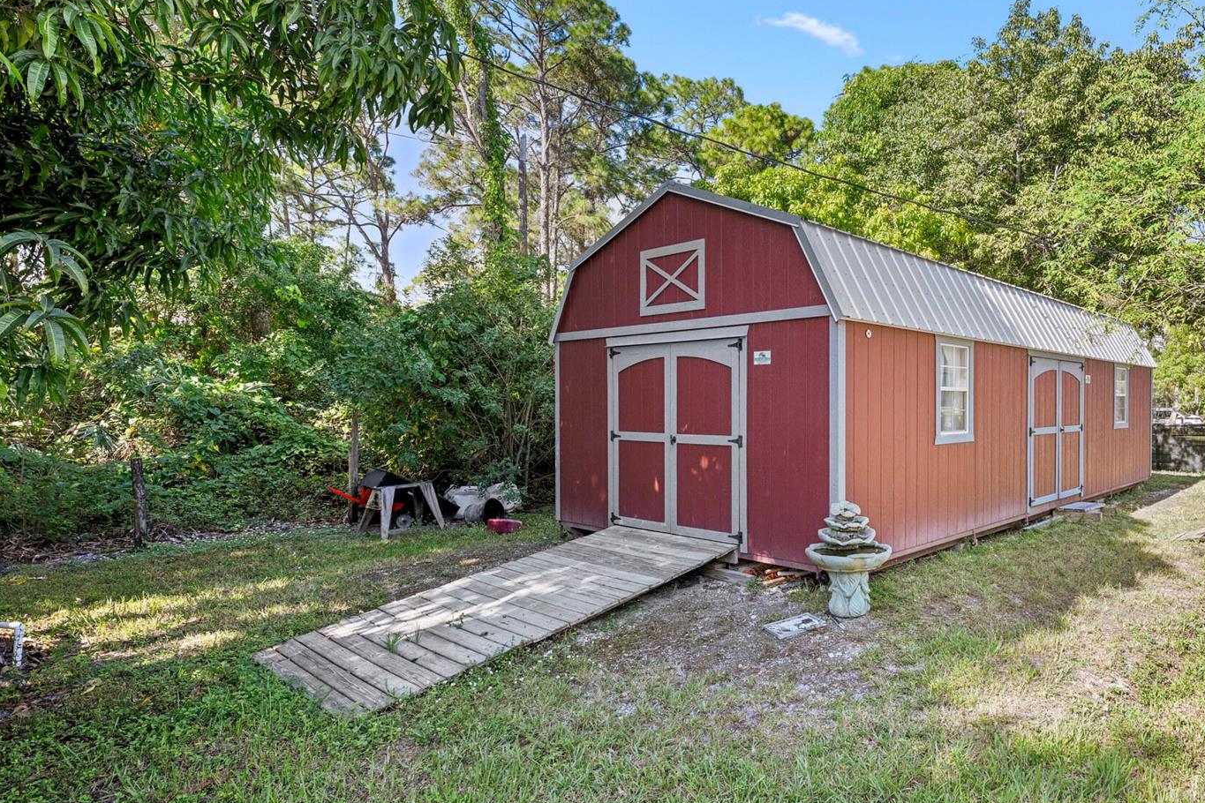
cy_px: 425
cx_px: 832
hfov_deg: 77.8
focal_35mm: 21
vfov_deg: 59.5
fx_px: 703
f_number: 8
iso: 500
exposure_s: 1/2000
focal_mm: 14
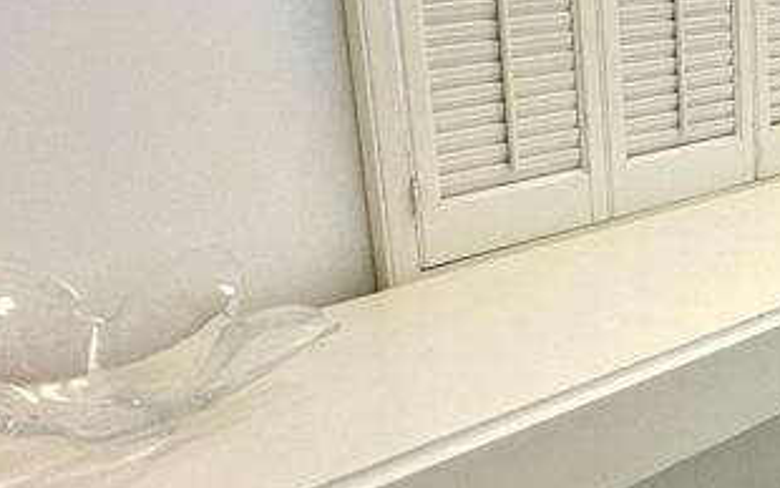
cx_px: 1057
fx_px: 1042
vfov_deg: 25.7
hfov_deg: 30.5
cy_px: 70
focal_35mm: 49
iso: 80
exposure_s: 1/120
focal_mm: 2.22
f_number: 2.2
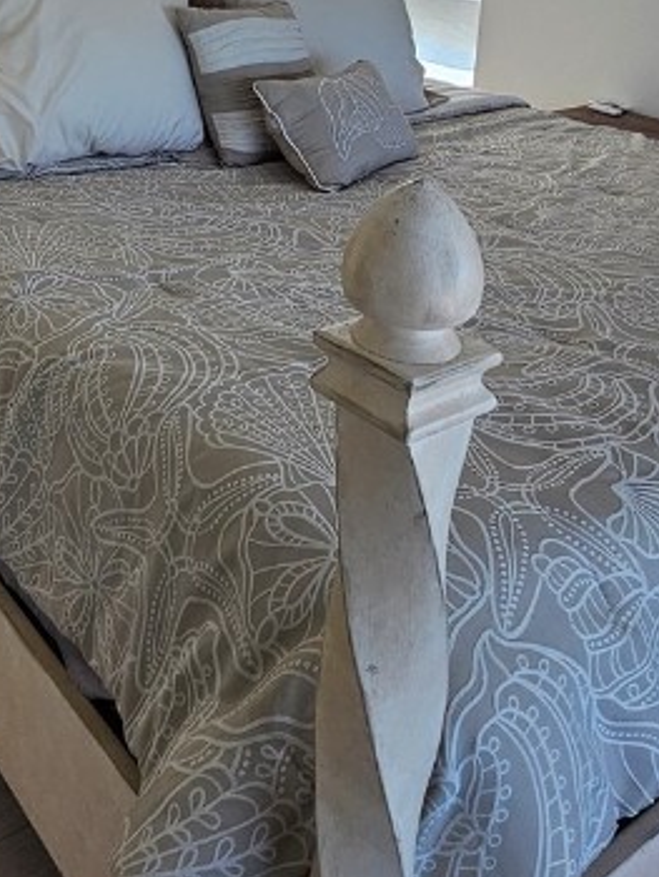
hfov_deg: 36.8
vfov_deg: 43.2
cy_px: 35
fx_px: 963
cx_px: 163
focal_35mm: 38
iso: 64
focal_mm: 2.2
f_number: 2.2
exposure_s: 1/120
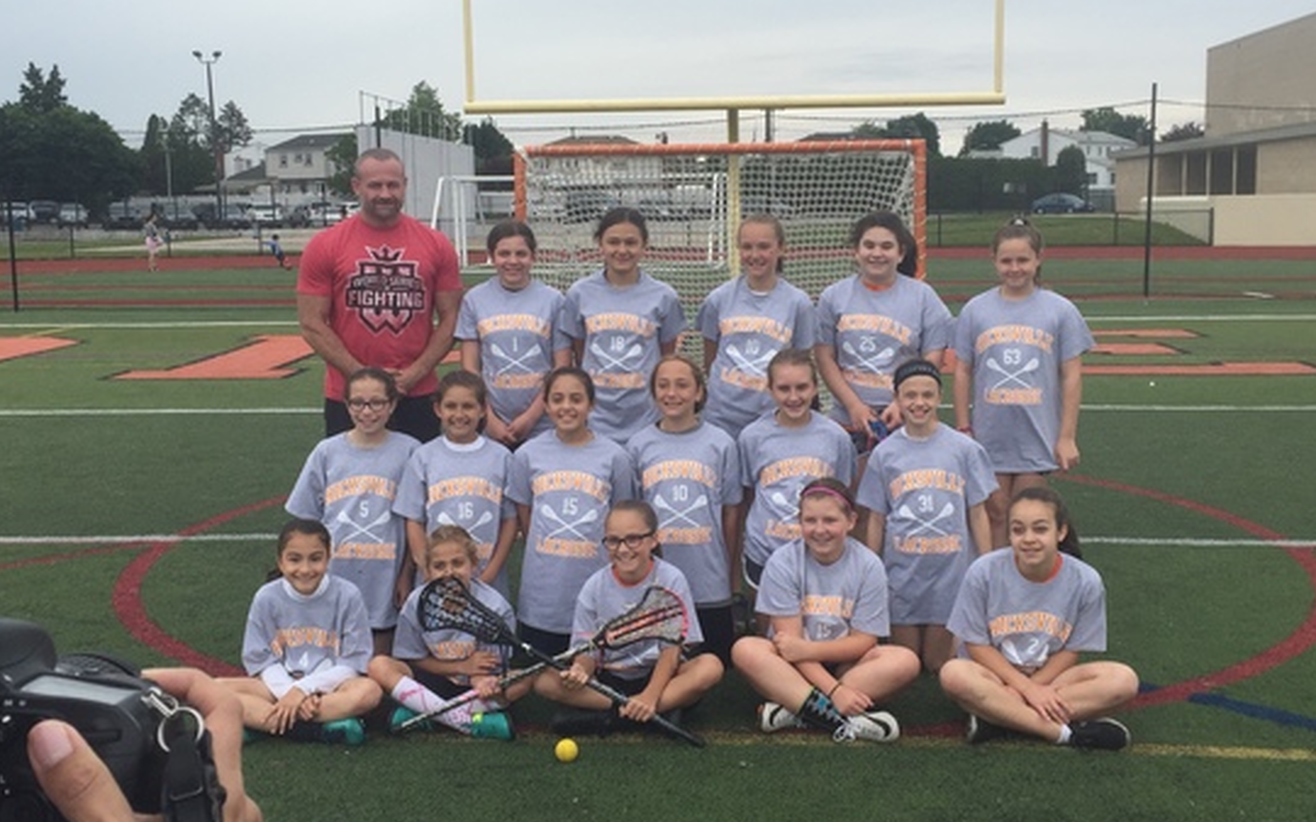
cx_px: 658
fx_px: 1470
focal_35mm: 41
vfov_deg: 31.2
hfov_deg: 48.2
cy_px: 383
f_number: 2.2
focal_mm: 4.15
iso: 32
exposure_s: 1/670
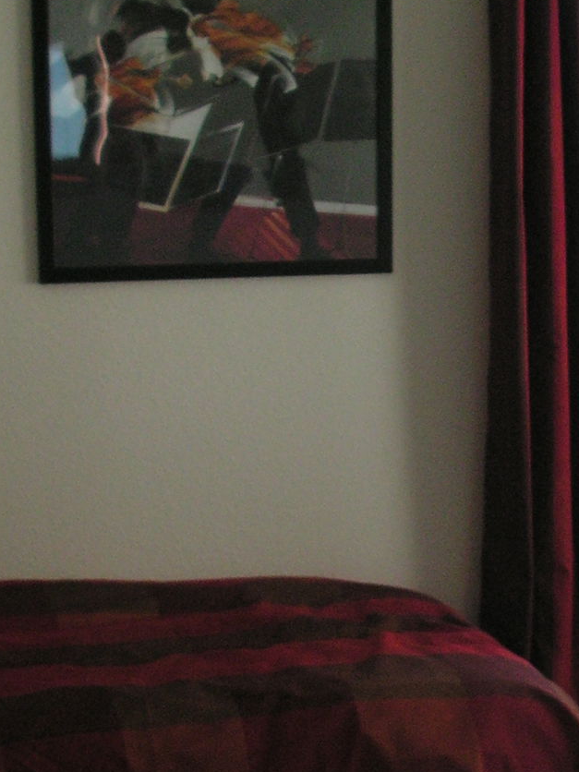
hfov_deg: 14.9
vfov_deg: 20.1
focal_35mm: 97
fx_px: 2163
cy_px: 587
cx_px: 612
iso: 125
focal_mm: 6.3
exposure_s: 1/45
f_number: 3.3
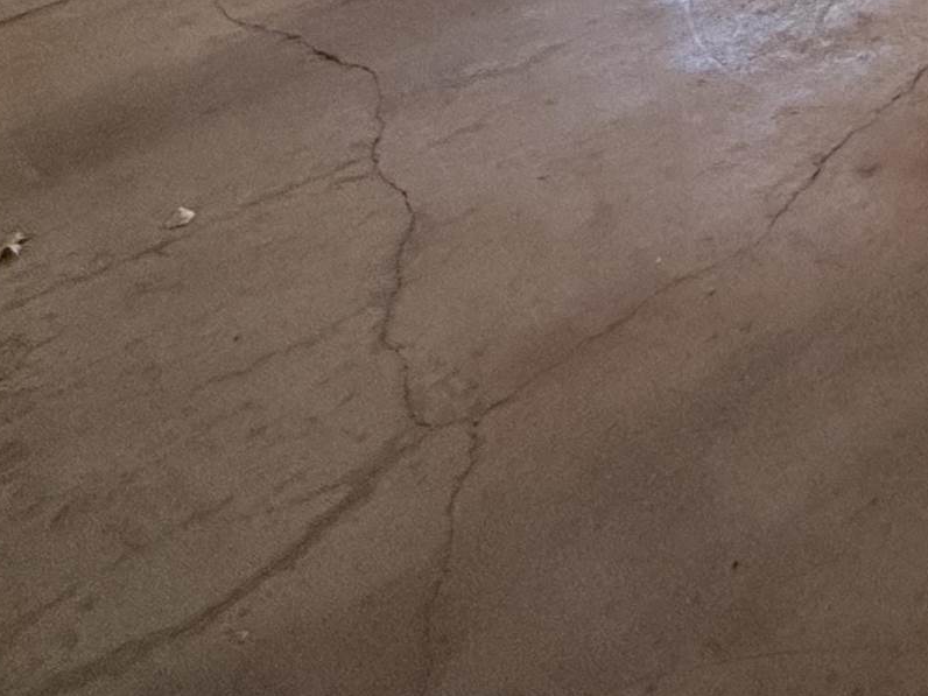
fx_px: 1448
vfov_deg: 20.7
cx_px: 1291
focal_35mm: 54
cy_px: -486
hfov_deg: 27.7
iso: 400
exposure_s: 1/120
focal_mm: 2.22
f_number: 2.2
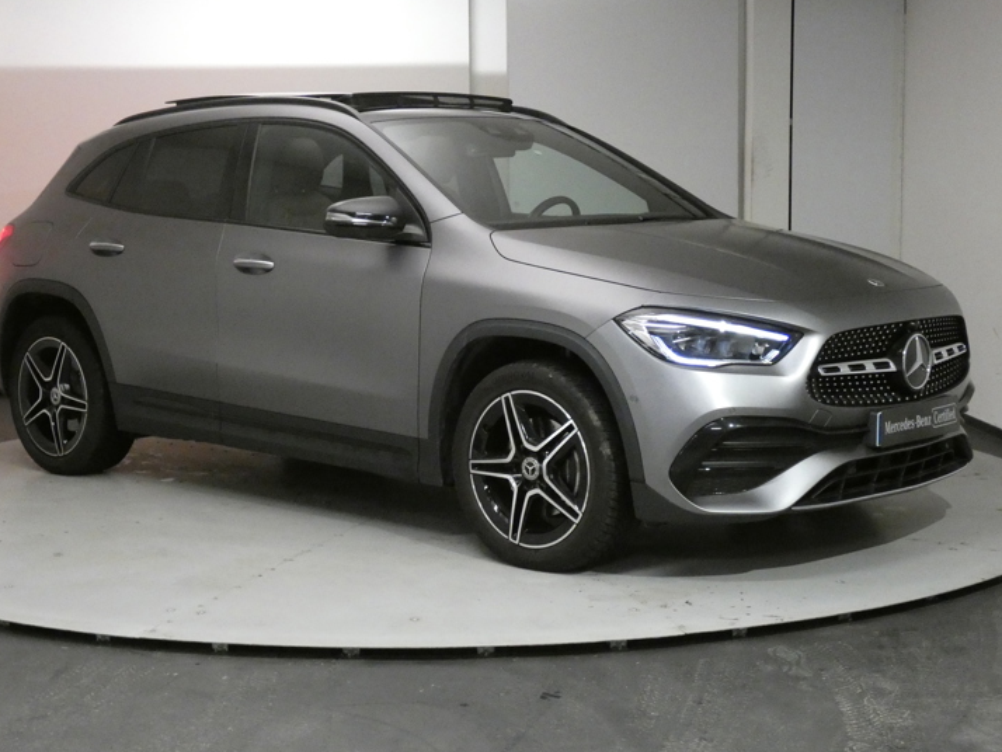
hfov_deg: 34.3
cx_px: 476
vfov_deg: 26.1
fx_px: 1622
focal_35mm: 56
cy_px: 389
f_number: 3.9
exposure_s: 1/60
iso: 1600
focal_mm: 9
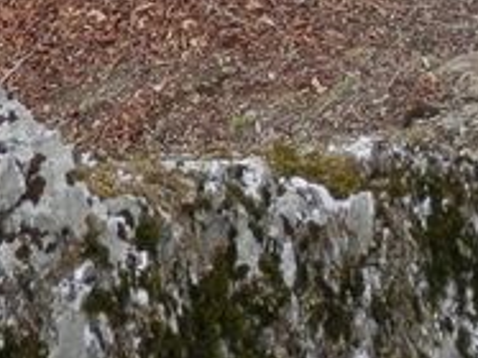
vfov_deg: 12.1
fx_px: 1477
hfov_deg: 18.3
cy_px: -386
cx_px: 161
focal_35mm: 107
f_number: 3
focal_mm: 4.5
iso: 80
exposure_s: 1/400
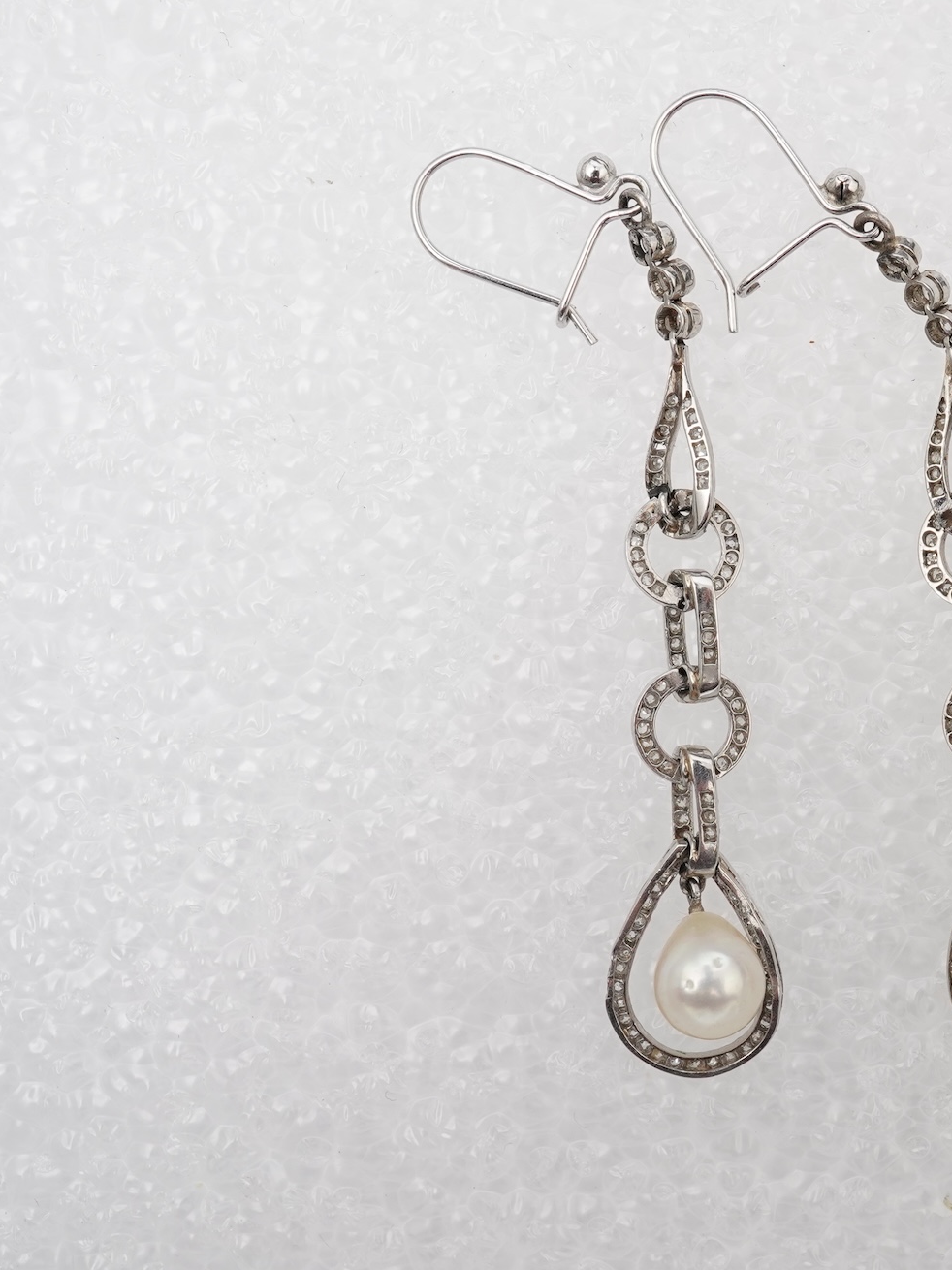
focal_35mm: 65
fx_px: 2384
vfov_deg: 29.8
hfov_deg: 22.0
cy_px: 635
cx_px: 879
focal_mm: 30
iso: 500
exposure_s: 1/125
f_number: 18
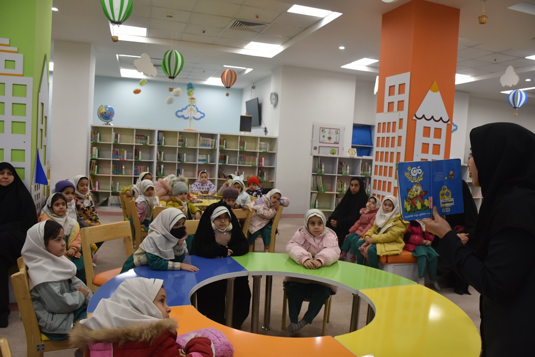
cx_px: 268
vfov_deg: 47.9
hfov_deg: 67.4
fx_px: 401
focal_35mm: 27
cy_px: 178
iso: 800
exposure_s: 1/125
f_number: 5.6
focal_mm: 18
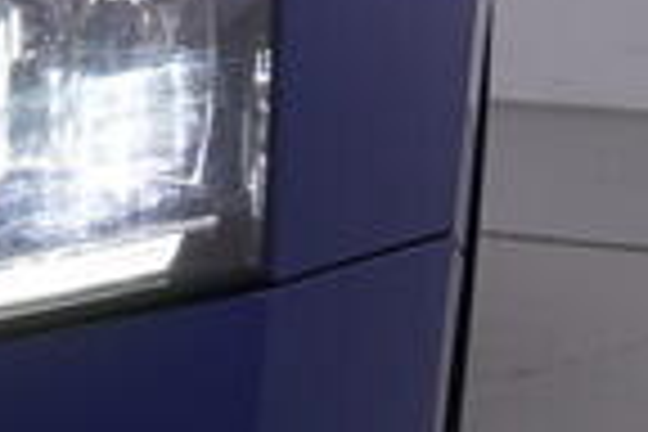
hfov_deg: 8.0
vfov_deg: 5.3
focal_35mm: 256
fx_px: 4608
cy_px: 749
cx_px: 518
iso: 125
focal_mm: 24
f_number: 5.6
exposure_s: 1/125
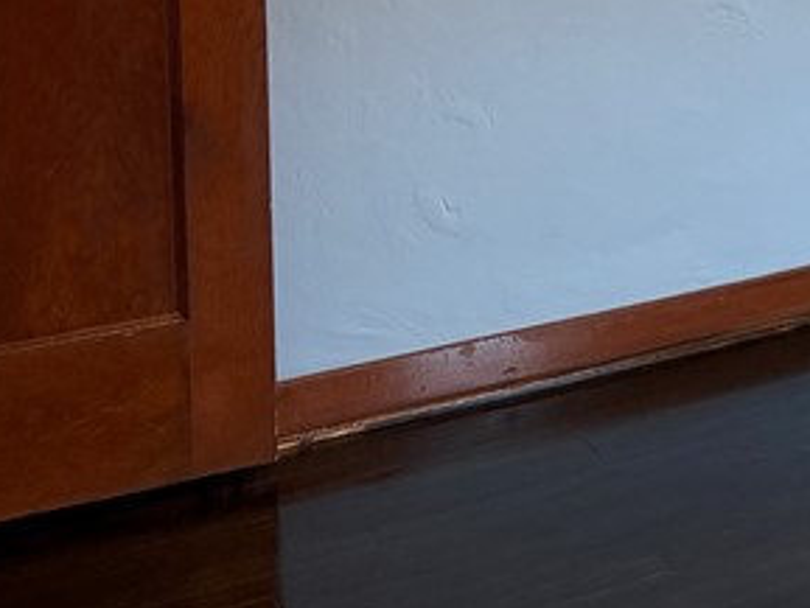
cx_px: 1284
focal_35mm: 85
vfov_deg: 16.0
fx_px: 1990
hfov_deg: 19.4
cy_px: -297
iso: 250
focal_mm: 6.76
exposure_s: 1/60
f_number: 1.78
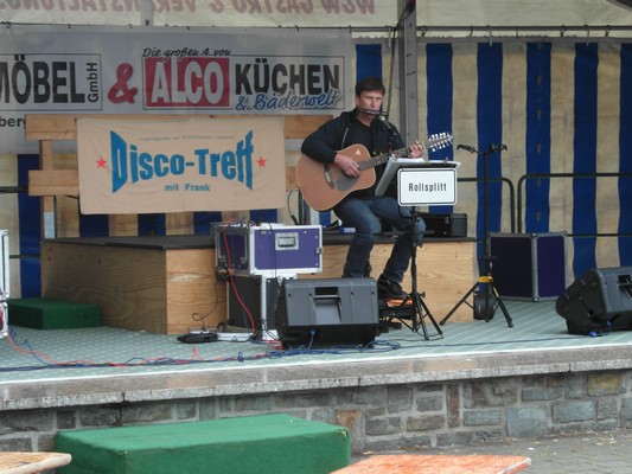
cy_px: 237
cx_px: 316
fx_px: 2191
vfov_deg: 12.4
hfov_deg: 16.4
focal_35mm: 120
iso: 80
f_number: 4.4
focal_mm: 19.5
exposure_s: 1/60
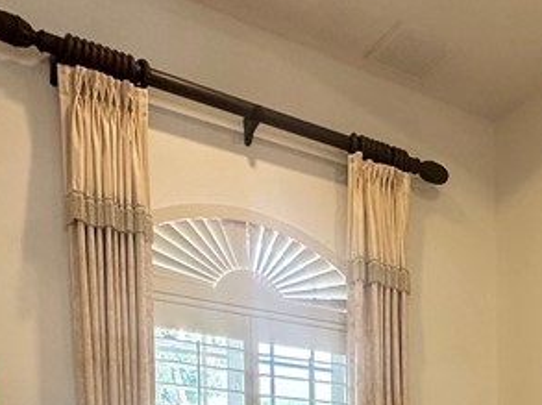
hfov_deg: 37.2
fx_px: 766
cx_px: 451
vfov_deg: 24.7
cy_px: 560
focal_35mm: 49
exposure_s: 1/120
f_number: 2.2
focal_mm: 2.22
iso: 200
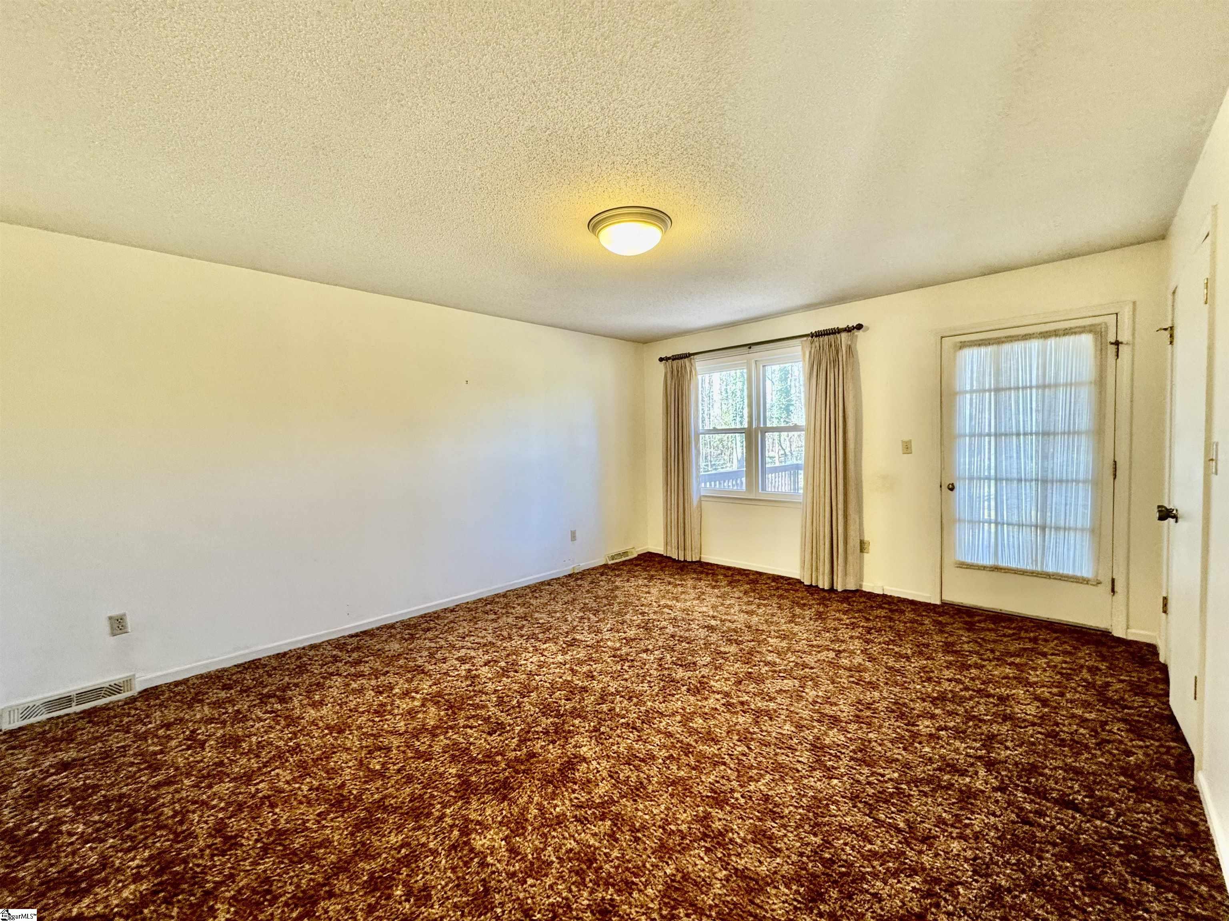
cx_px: 614
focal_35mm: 14
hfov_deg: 102.1
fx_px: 497
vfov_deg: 85.7
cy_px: 460
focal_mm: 2.22
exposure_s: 1/60
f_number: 2.2
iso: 200
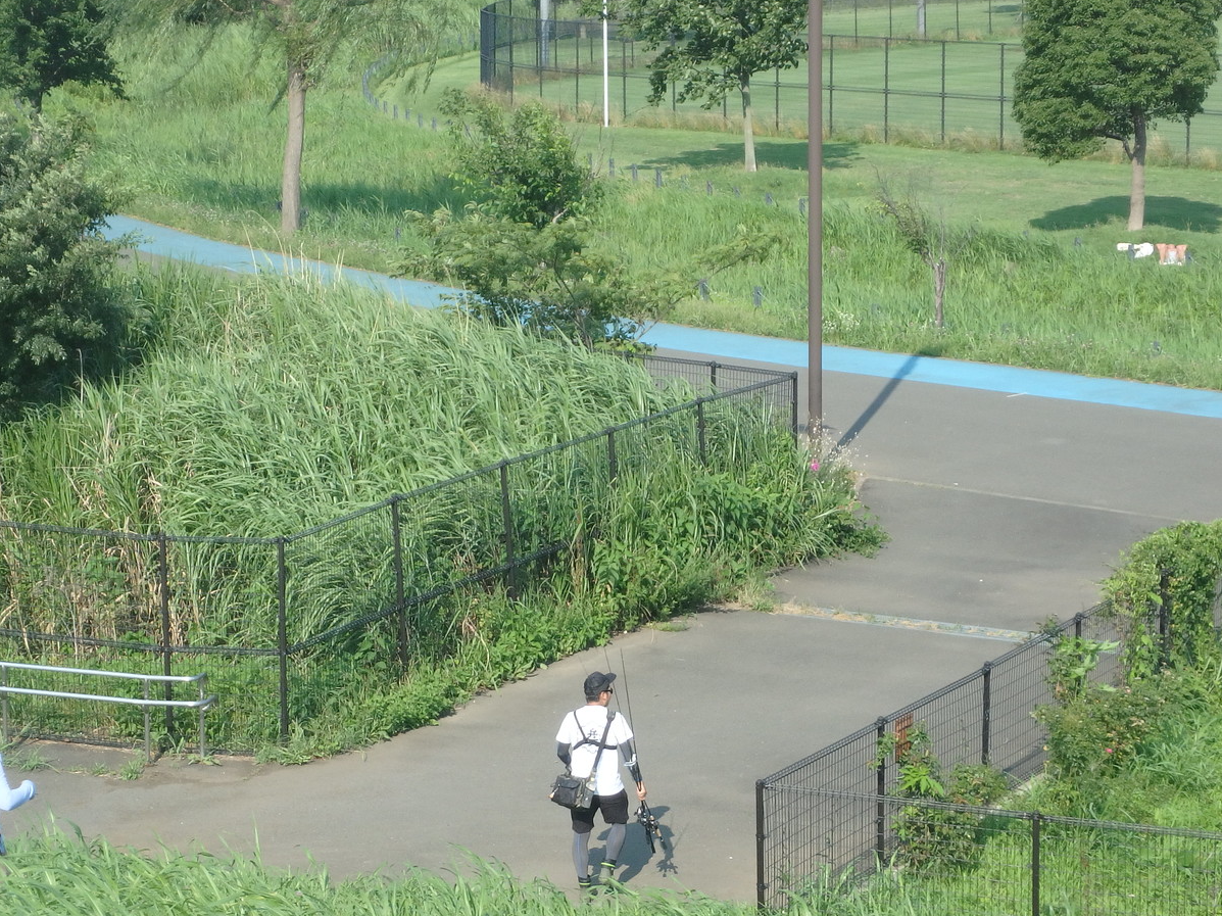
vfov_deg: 16.9
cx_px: 526
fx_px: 3070
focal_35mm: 87
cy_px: 589
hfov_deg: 22.5
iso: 125
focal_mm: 10.9
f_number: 5.1
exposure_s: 1/400
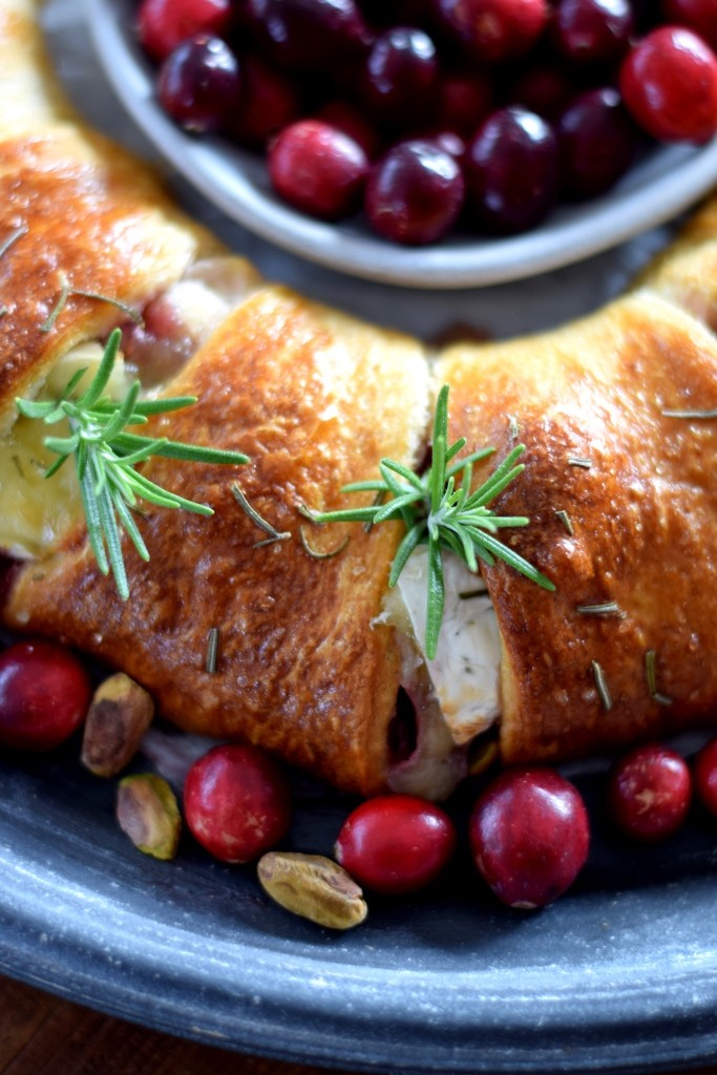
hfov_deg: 18.2
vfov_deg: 27.0
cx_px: 358
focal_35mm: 75
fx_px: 2240
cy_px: 538
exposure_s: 1/30
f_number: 1.8
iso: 200
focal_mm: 50
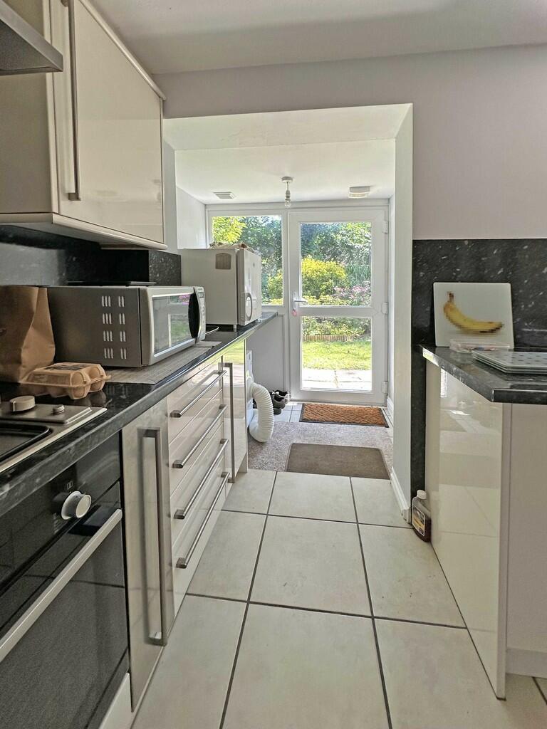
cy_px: 364
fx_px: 295
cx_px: 274
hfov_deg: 85.7
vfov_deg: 102.1
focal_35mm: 14
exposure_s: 1/99
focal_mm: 2.22
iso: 64
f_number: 2.2
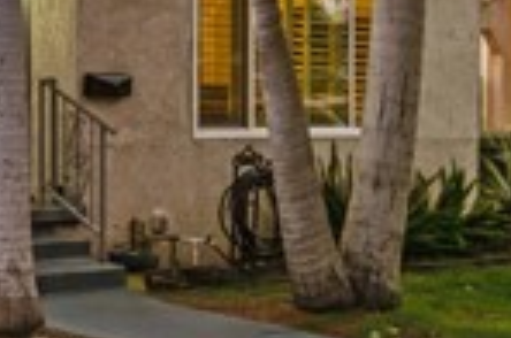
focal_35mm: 80
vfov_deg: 16.9
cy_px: 148
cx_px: -190
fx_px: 1135
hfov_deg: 22.2
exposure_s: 6
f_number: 8
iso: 100
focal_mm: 18.5
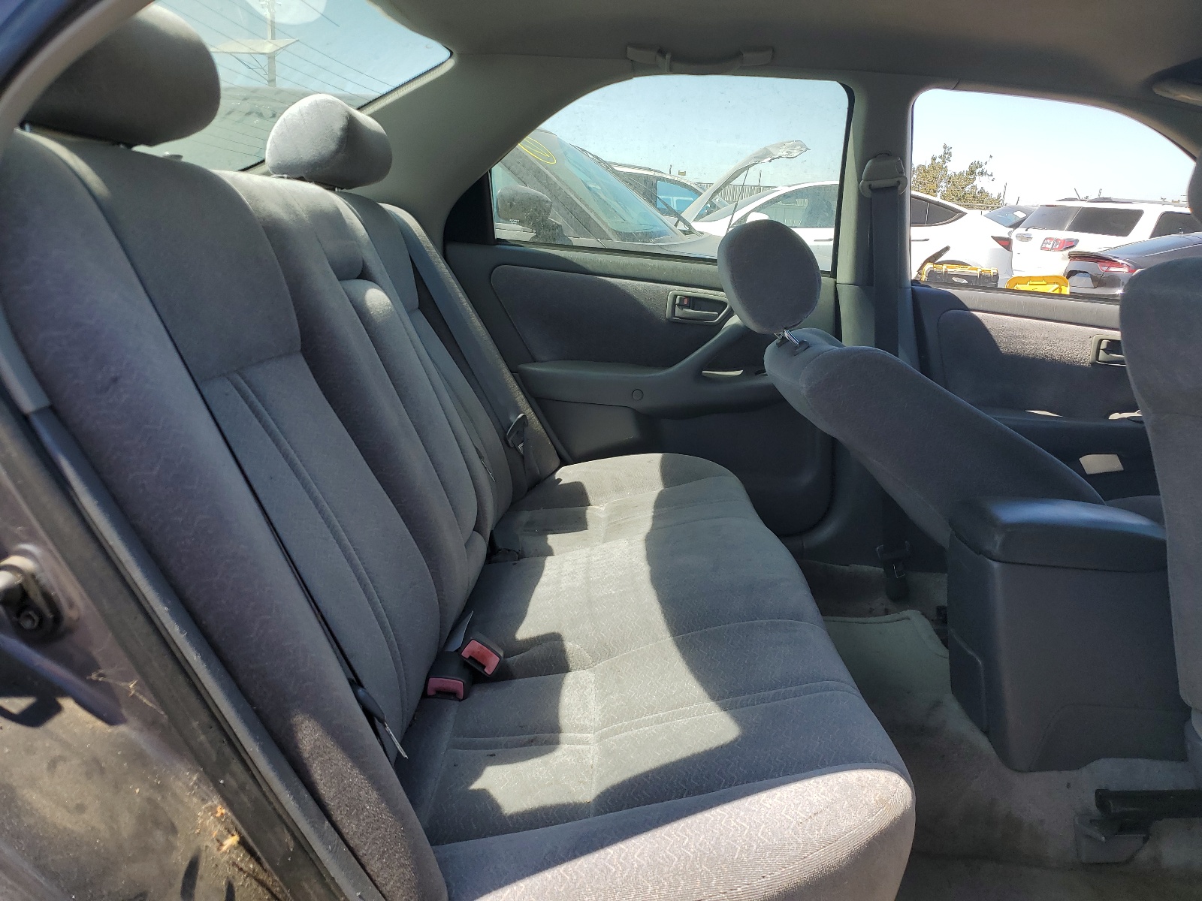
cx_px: 601
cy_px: 450
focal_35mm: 26
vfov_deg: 53.1
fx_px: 903
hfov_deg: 67.3
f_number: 1.5
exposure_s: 1/1111
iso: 50
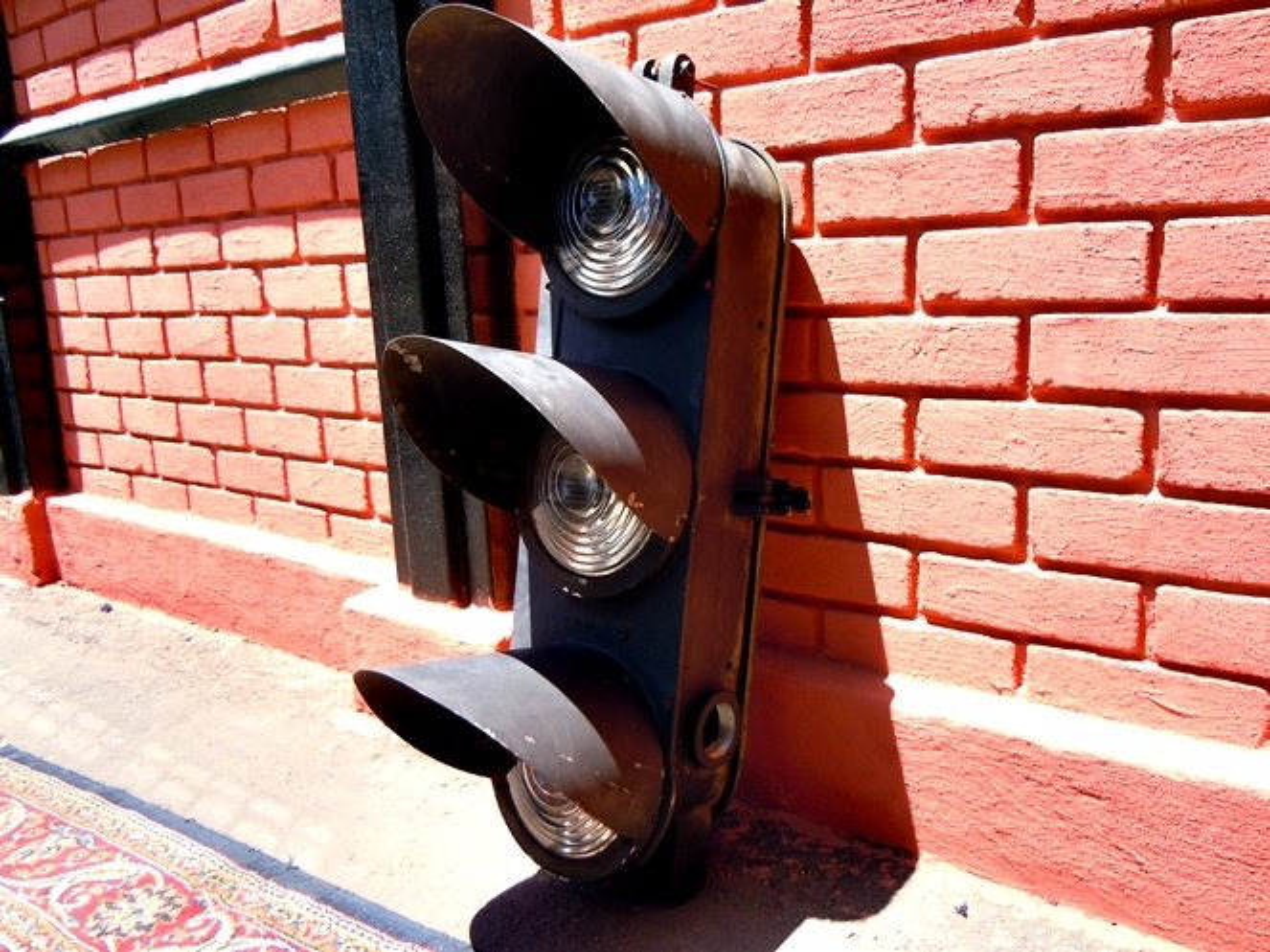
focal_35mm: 30
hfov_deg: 60.0
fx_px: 1100
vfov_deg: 46.8
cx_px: 635
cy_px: 476
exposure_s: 1/250
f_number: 3.5
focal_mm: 5.4
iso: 100
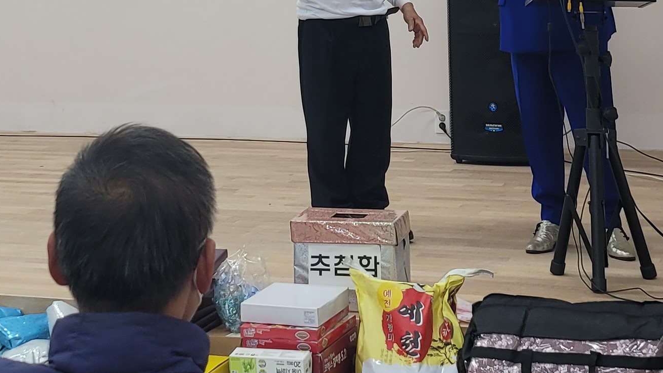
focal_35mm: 87
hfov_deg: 24.4
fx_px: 1529
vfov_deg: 12.8
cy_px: -255
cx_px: 280
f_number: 1.8
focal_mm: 5.4
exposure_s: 1/120
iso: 80
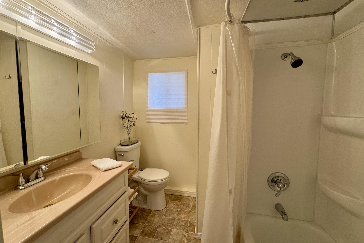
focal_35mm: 15
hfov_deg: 100.4
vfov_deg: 77.3
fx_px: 152
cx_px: 178
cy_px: 119
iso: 160
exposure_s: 1/120
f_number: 2.2
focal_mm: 2.22
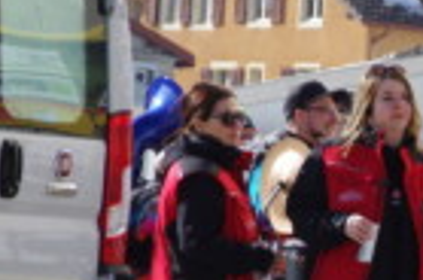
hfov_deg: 4.2
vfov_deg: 2.8
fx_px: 5674
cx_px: 755
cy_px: 242
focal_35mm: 484
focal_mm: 90
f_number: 11
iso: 200
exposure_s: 1/200
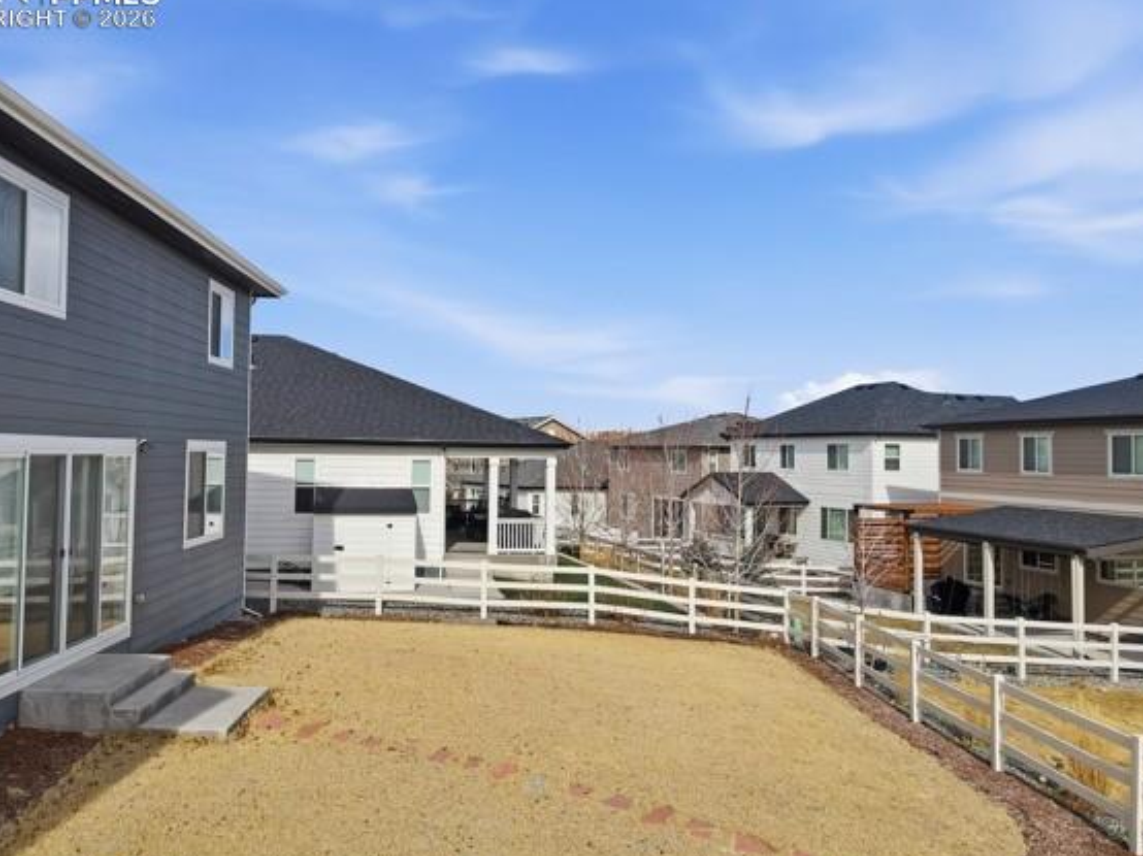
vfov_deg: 53.0
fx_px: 858
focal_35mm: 26
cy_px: 425
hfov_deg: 67.3
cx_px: 536
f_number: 2.8
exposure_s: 1/1600
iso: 100
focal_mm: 4.5
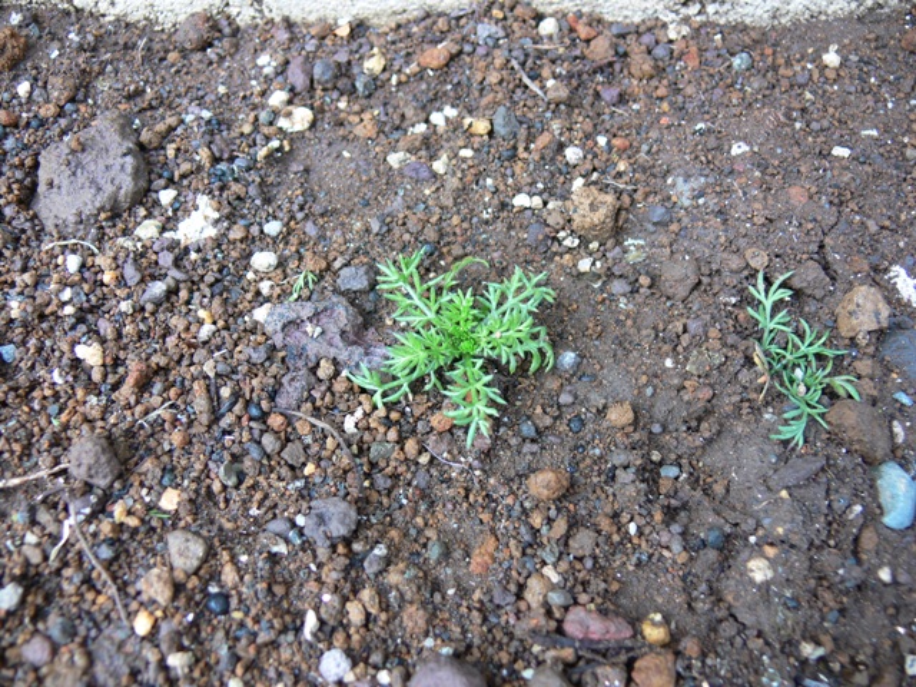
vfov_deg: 40.7
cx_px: 458
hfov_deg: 52.6
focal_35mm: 35
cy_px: 344
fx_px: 926
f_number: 2.8
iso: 80
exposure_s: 1/50
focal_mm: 7.4
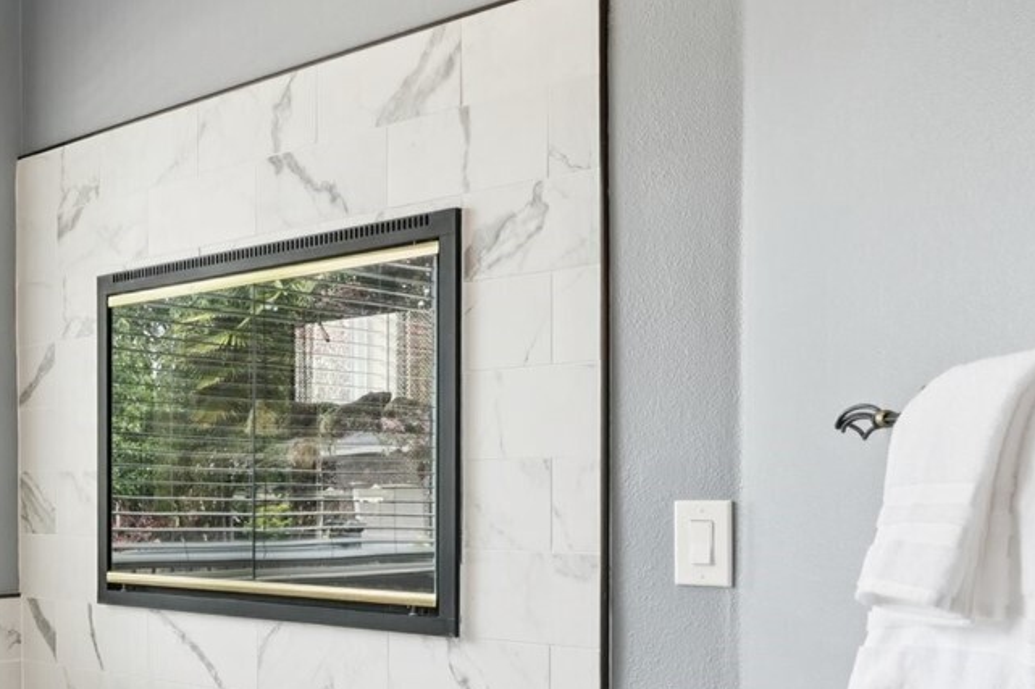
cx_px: -57
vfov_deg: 29.3
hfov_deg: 37.6
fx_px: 1293
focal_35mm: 45
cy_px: 524
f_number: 8
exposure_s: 1/80
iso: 400
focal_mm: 17
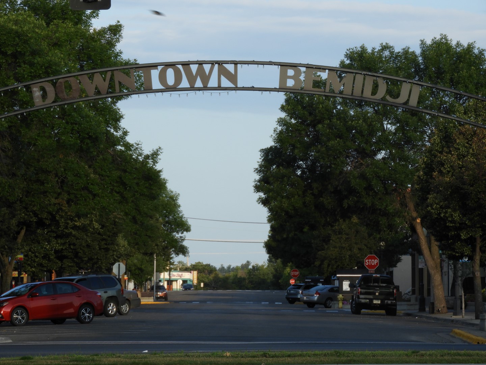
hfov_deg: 9.0
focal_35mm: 220
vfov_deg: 6.8
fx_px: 3089
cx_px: 243
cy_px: 182
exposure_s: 1/250
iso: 100
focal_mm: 39.4
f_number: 5.3
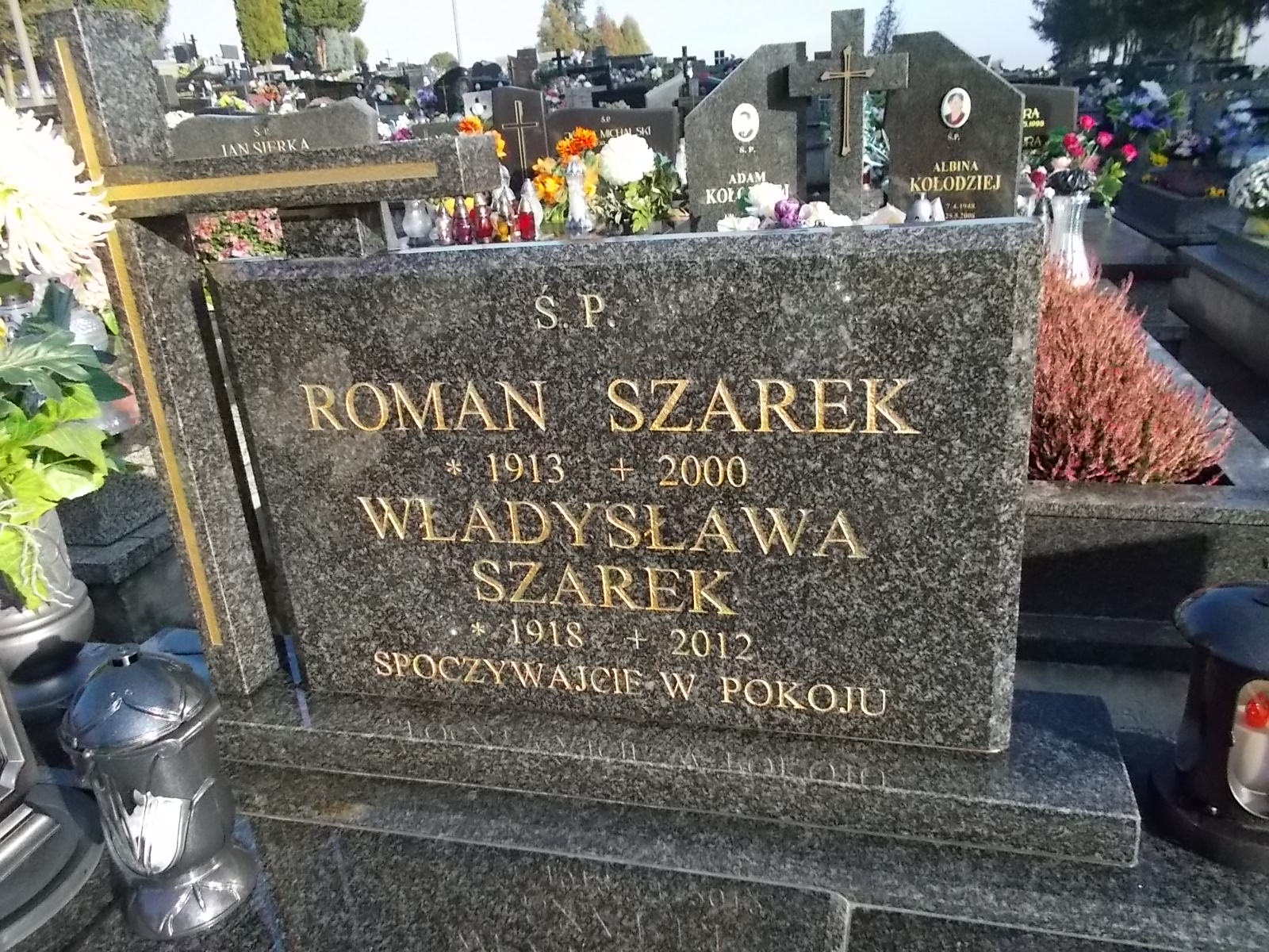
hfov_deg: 67.3
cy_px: 476
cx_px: 634
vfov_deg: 53.1
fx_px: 953
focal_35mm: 26
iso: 400
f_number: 8
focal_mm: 4.6
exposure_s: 1/250
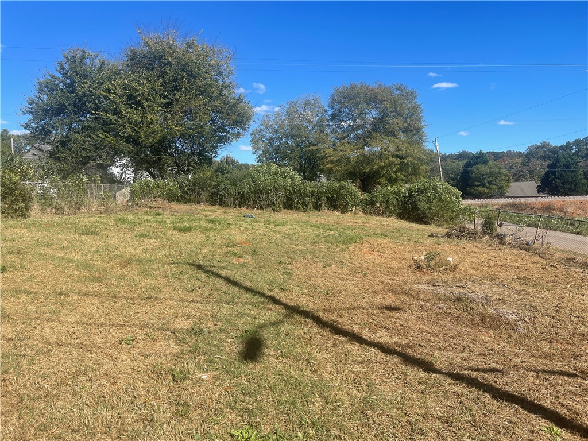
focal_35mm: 26
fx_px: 442
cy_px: 220
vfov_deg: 53.1
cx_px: 294
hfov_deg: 67.3
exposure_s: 1/2717
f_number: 1.6
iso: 32
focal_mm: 5.1
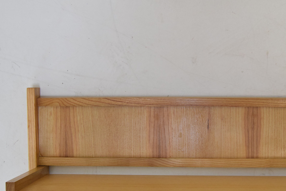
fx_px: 485
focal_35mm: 61
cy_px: 115
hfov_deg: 32.7
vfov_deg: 22.3
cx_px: 182
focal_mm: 30
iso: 1600
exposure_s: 1/200
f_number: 7.1
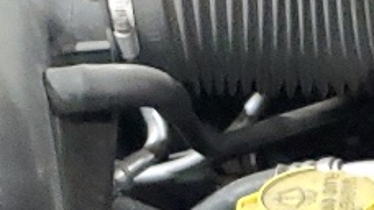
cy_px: 546
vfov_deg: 5.8
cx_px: 851
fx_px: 1973
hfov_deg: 9.7
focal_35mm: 199
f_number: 1.5
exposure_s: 1/30
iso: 334
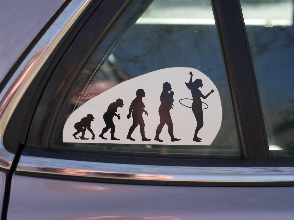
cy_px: 110
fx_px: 425
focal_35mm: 50
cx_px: 147
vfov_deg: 29.1
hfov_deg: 38.2
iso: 200
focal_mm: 25
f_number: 3.2
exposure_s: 1/500
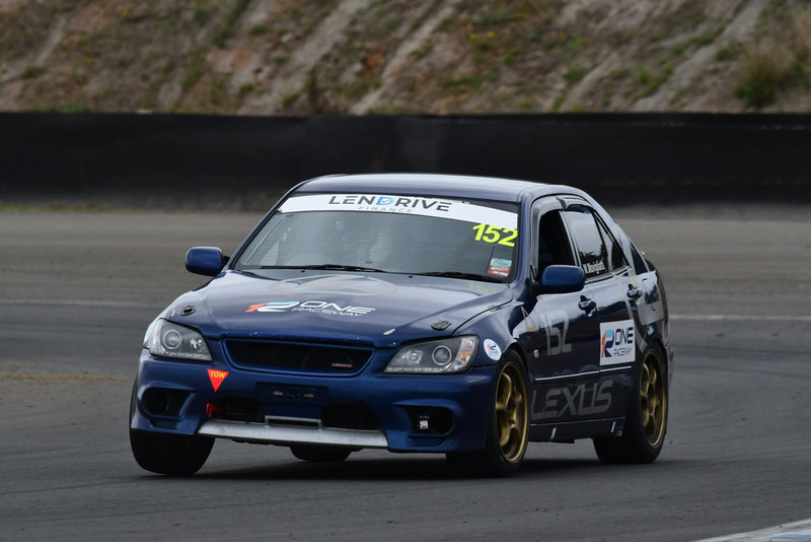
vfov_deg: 1.8
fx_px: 16901
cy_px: 271
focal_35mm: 750
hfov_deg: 2.7
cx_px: 406
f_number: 11
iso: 800
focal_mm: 500
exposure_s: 1/640
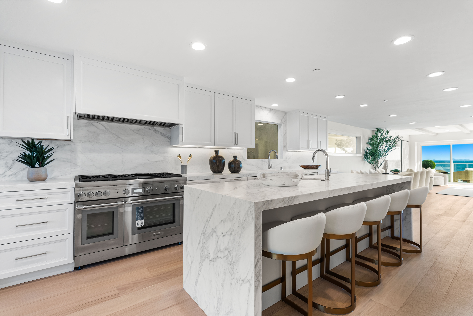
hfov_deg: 96.7
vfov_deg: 73.8
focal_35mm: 16
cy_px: 158
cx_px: 236
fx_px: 210
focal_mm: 16
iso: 100
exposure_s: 1/4
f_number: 8
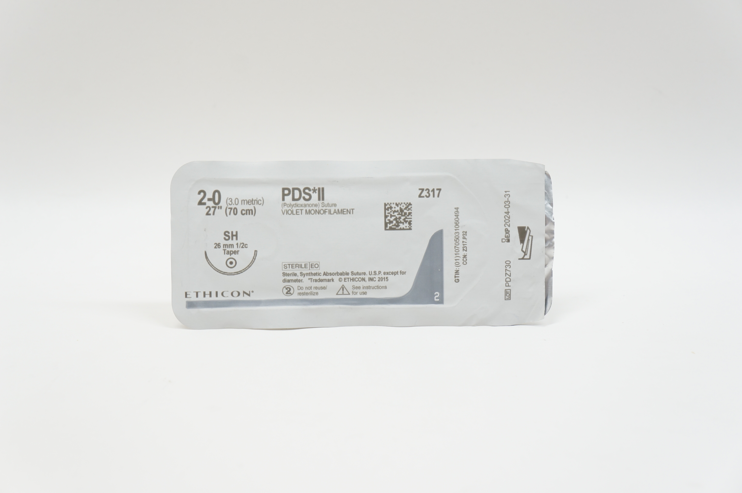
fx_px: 957
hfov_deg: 42.4
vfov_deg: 28.9
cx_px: 371
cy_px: 246
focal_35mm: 46
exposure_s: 1/50
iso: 400
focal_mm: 31
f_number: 6.3
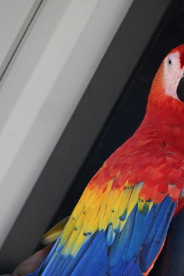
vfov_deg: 2.7
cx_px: 128
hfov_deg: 1.8
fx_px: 5831
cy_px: 207
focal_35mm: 760
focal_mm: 400
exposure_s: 1/400
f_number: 6.3
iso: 2000
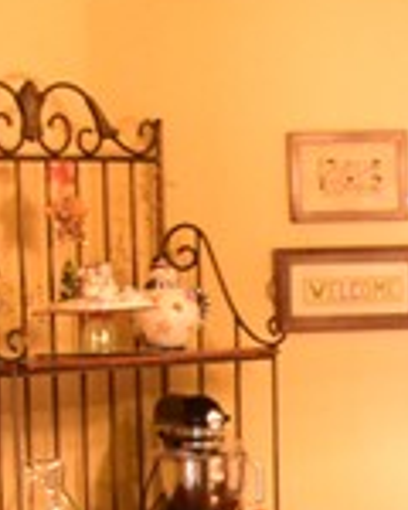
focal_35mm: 183
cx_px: 632
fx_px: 2762
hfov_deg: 8.3
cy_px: 581
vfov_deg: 10.4
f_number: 4.5
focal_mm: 18
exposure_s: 1/60
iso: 3200
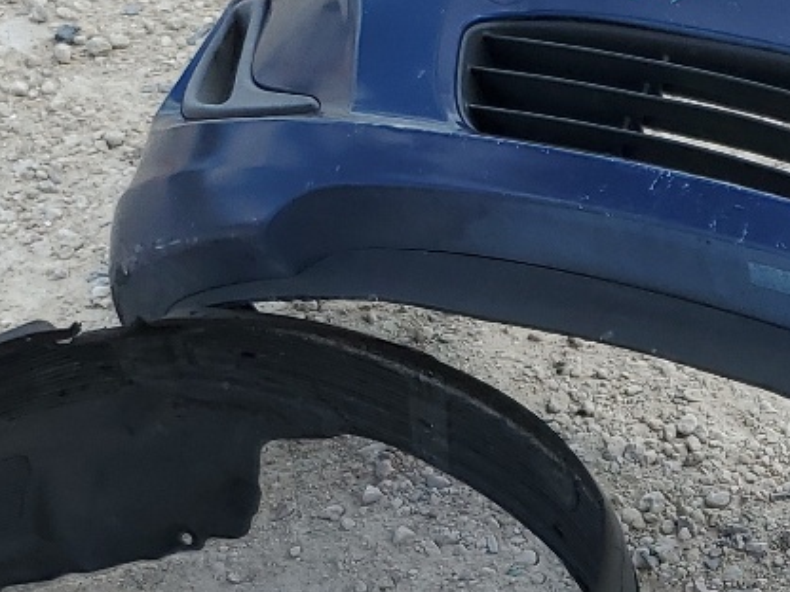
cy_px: 698
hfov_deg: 18.7
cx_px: 925
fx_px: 2282
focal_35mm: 100
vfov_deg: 14.4
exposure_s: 1/2000
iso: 50
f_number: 1.5
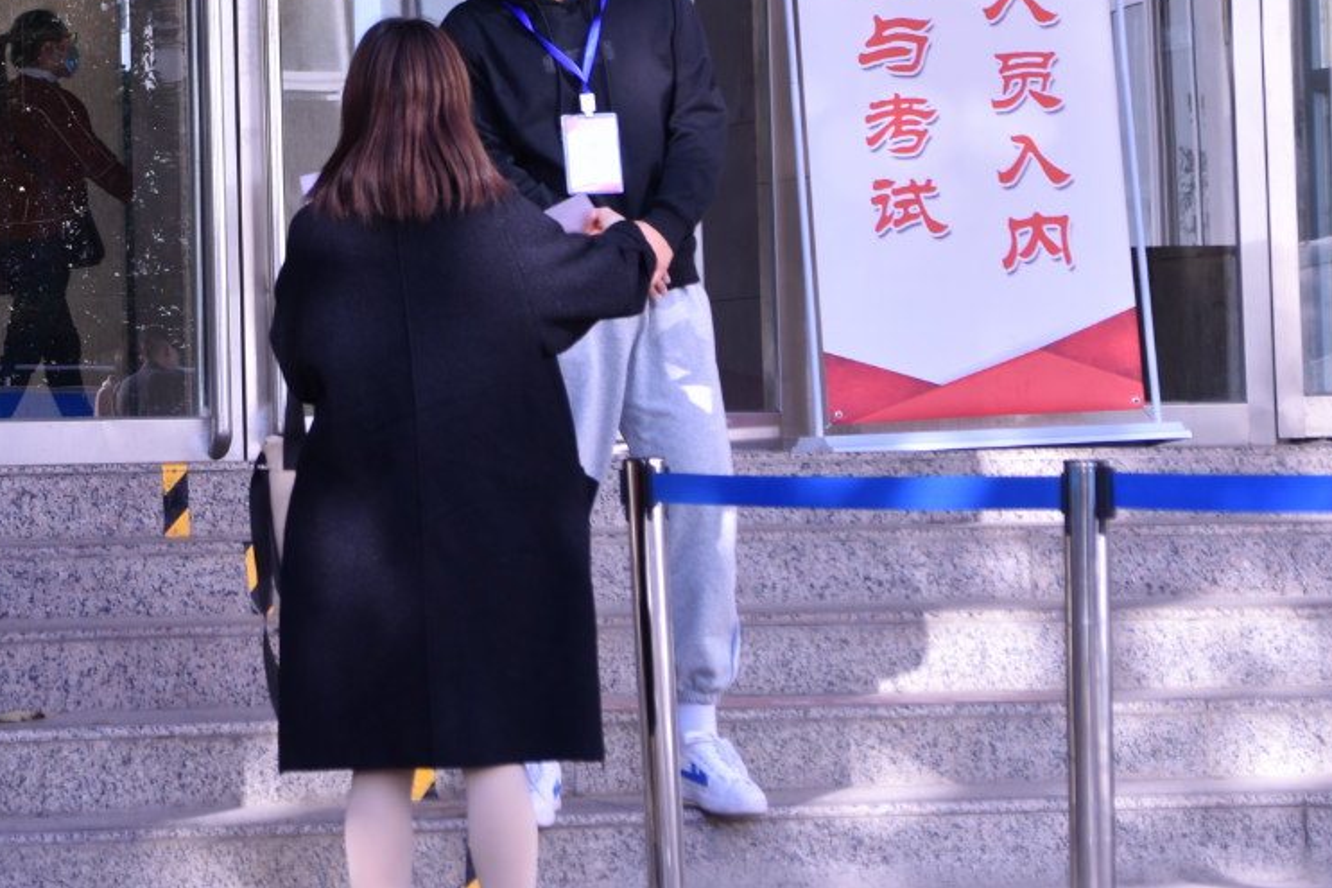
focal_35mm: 181
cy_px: 68
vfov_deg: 7.6
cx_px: 353
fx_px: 6695
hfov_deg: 11.3
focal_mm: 56
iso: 100
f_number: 5
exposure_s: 1/100
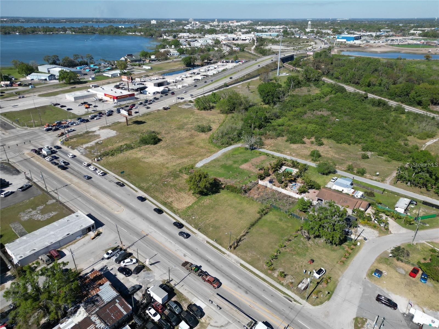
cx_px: 220
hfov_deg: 71.6
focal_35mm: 24
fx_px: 304
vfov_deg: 56.8
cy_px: 164
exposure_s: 1/3000
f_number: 1.7
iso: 110
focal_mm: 6.72
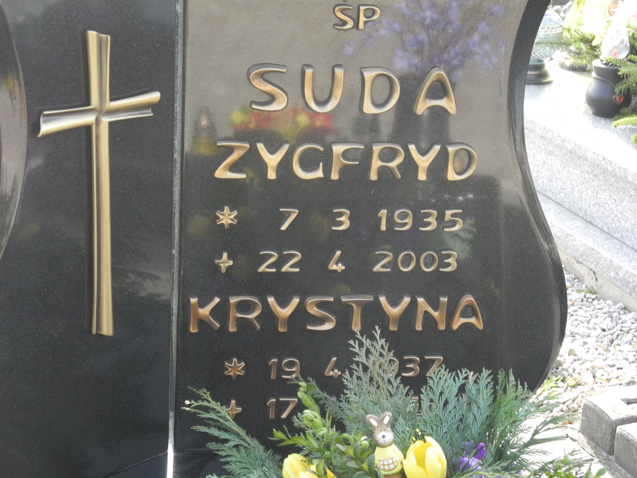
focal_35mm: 85
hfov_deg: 23.0
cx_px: 318
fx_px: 1564
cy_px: 239
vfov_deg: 17.4
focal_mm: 18.1
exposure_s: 1/250
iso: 400
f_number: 4
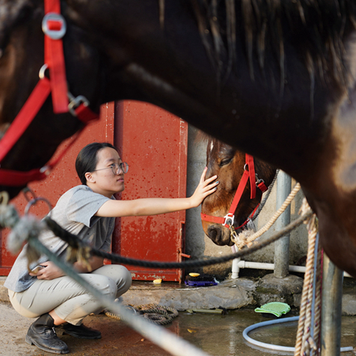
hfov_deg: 19.3
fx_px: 1047
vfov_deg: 19.3
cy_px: 177
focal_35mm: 90
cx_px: 152
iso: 100
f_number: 4
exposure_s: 1/100
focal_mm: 70
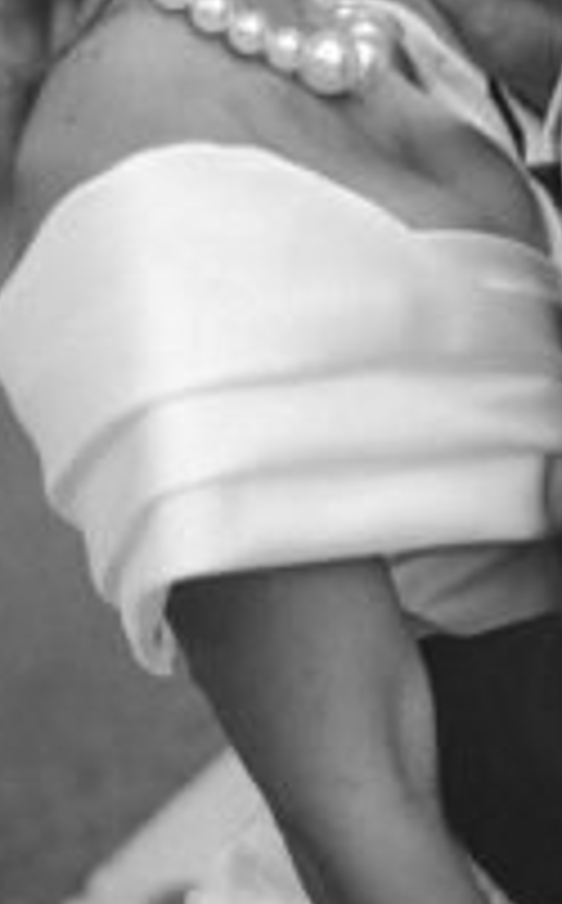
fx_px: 2336
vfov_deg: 21.5
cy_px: 148
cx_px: 481
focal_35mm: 95
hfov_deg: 13.6
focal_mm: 35
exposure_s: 1/2500
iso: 640
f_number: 1.4
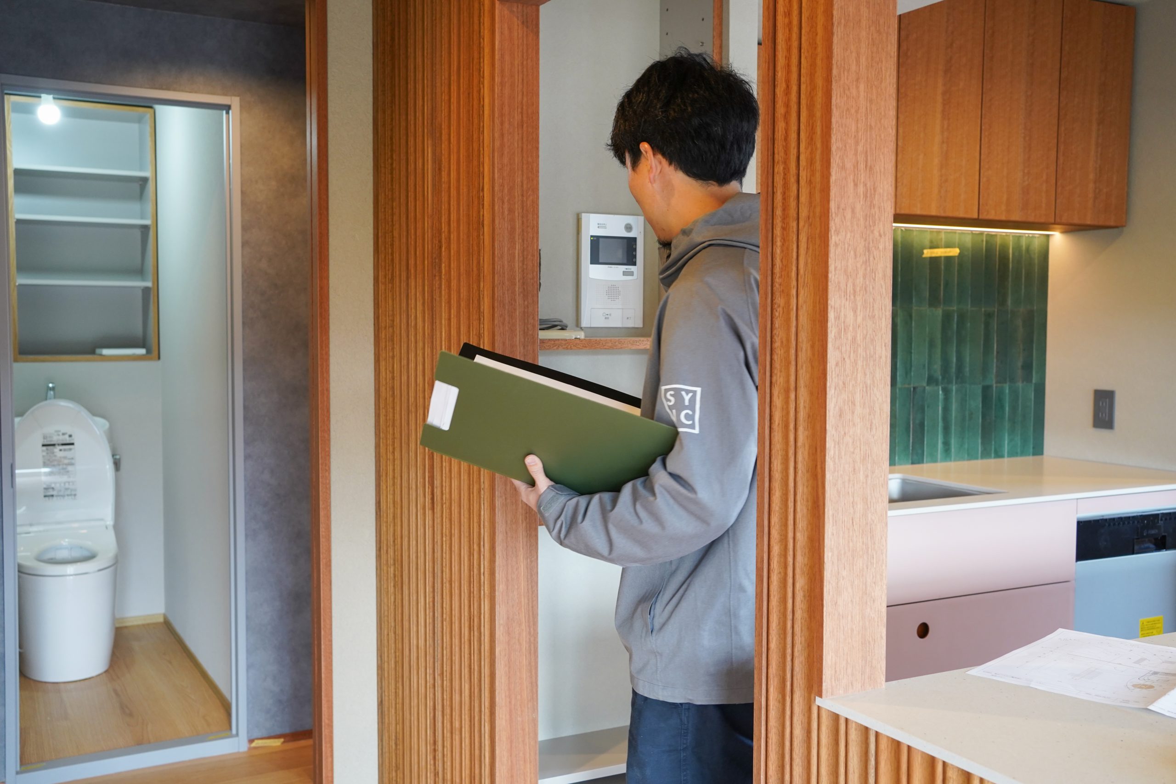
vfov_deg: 37.9
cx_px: 588
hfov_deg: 54.4
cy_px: 392
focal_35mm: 35
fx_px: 1143
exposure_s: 1/40
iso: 1000
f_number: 6.3
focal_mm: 35
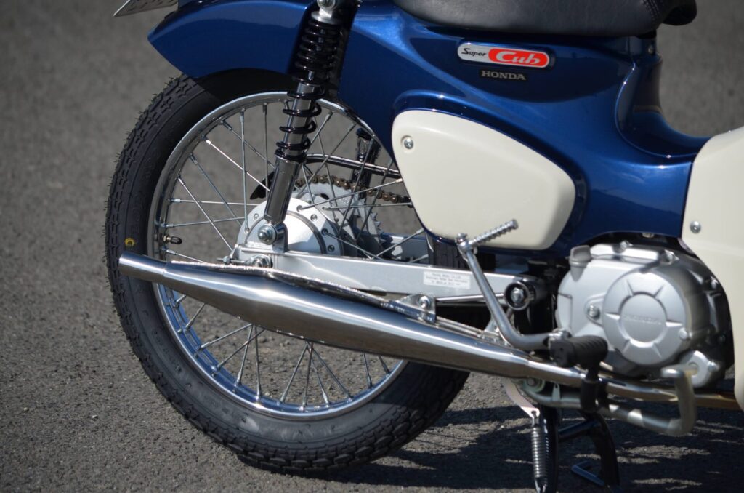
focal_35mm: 232
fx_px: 4795
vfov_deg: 5.9
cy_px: 246
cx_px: 372
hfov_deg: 8.9
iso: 320
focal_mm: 155
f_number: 5
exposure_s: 1/4000
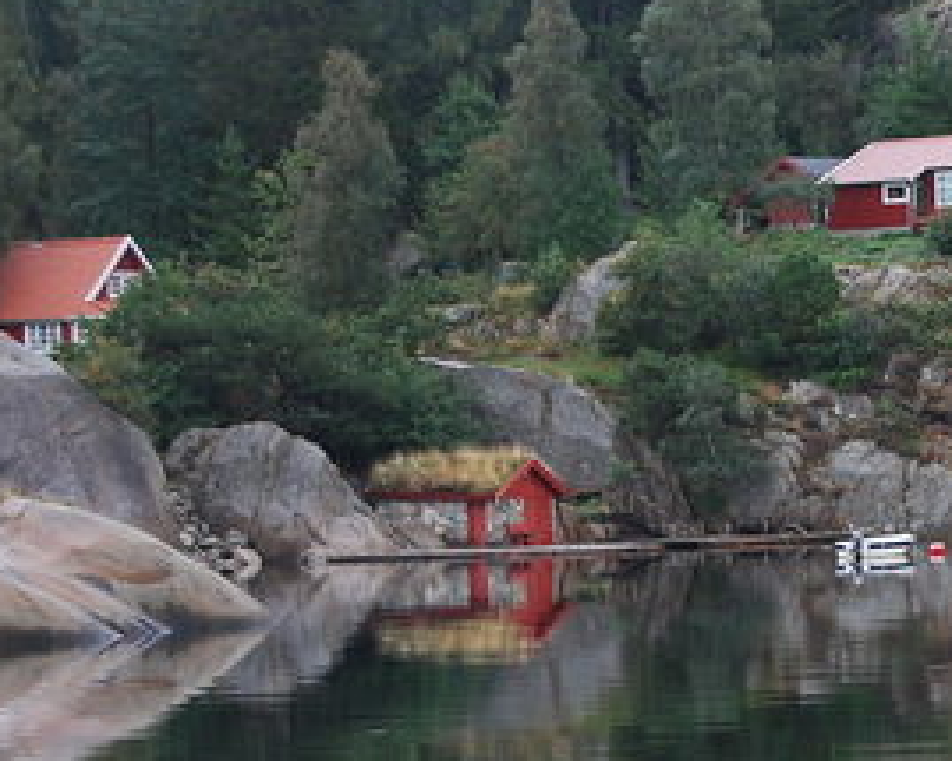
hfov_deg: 11.1
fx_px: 4874
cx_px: 878
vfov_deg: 8.9
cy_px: 549
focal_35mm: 173
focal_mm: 55
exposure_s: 1/80
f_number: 5.6
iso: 400
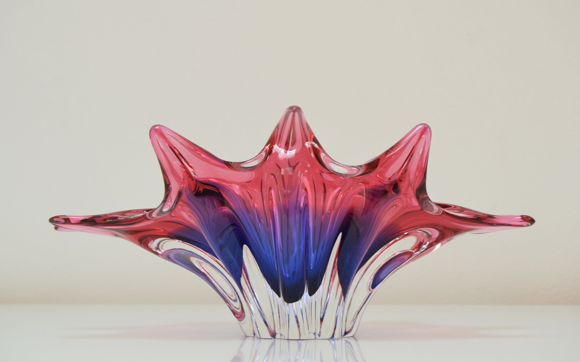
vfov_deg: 17.6
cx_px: 292
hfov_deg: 27.8
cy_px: 180
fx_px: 1170
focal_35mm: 74
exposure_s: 1/160
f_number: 8
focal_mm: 48
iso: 1600
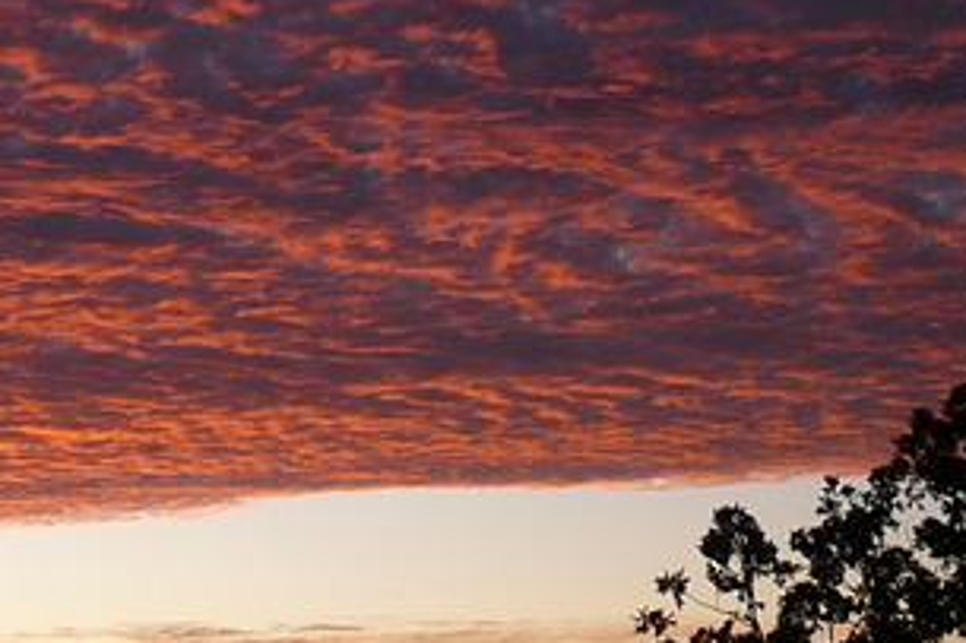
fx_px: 2869
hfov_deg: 17.6
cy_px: 95
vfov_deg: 12.7
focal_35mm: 107
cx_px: -380
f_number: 2.8
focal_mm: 5.2
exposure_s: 1/100
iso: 80
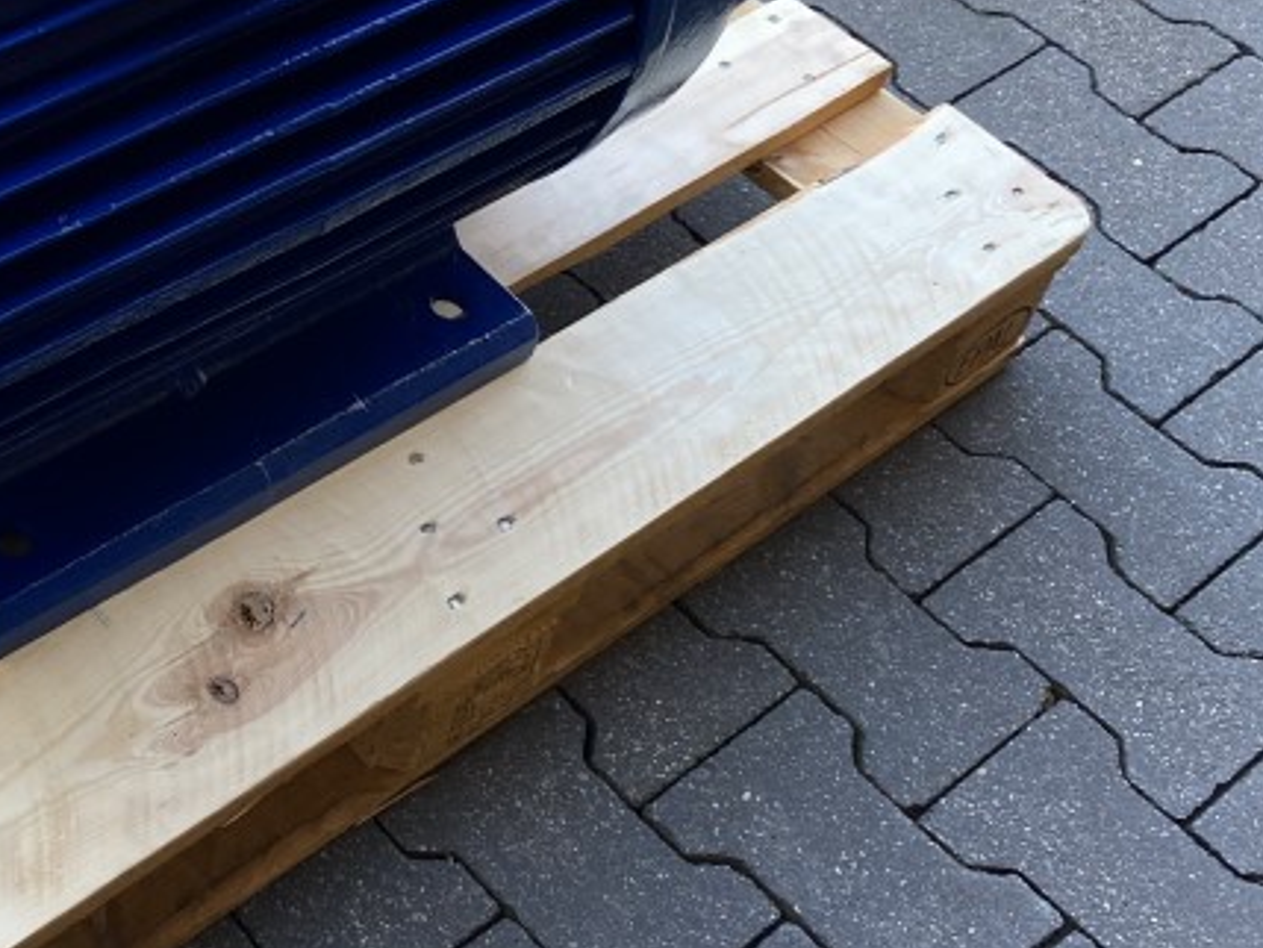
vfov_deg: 23.0
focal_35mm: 62
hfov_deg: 29.0
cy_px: 62
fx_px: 2263
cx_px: -32
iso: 50
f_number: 1.8
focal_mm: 4.25
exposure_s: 1/121
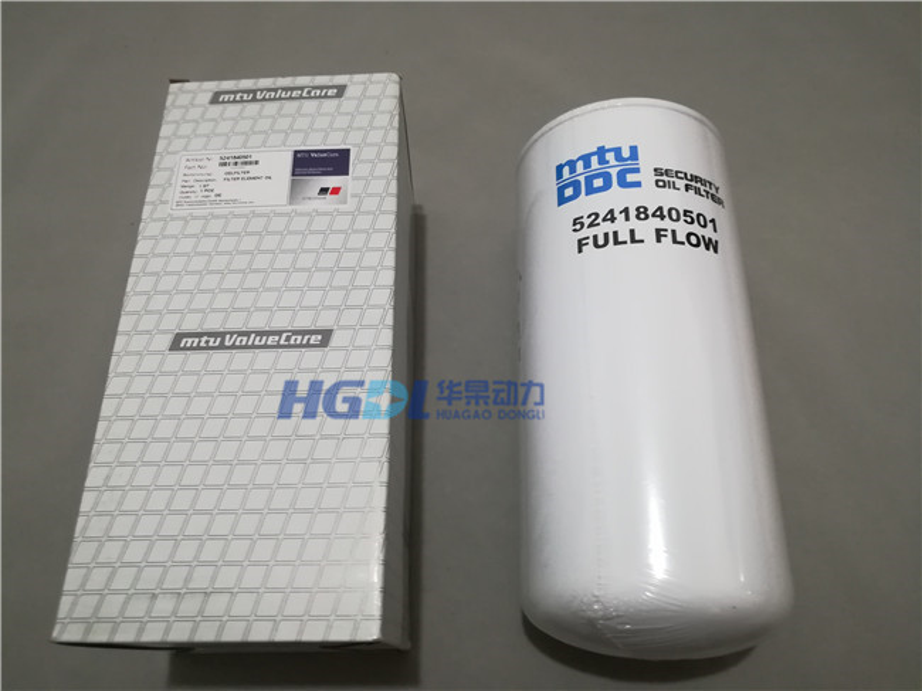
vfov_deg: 53.0
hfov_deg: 67.3
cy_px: 346
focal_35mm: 26
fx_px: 692
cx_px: 461
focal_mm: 3.83
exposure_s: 1/20
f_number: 2.2
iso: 500
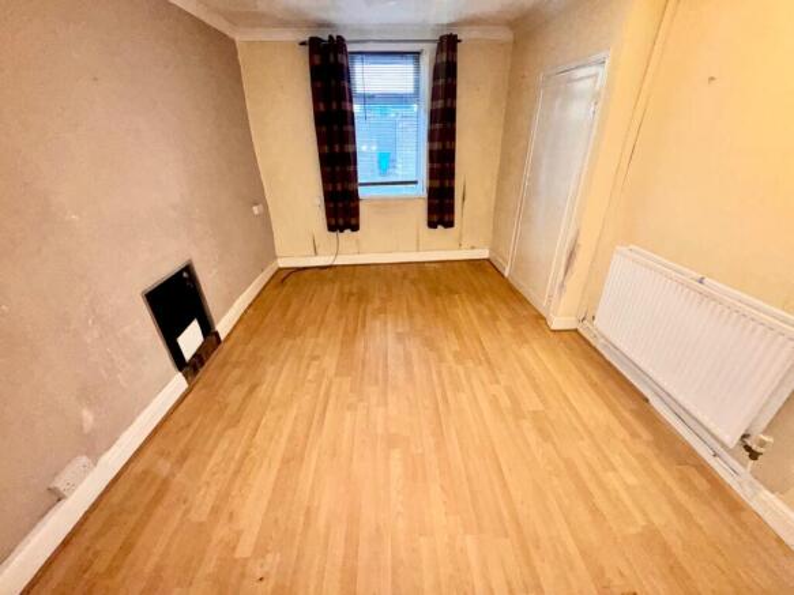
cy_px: 298
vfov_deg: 85.7
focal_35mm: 14
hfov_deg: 102.1
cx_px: 397
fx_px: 321
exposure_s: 1/50
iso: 250
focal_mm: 2.22
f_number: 2.2
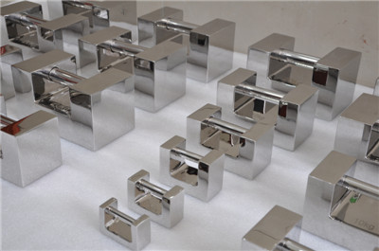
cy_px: 126
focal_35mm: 57
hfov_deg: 35.1
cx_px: 190
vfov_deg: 23.7
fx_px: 599
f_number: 5
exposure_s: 1/25
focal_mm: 38
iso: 400
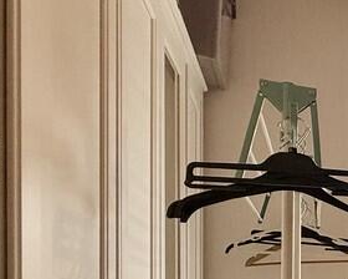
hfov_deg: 22.9
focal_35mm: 50
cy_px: 298
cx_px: 609
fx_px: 515
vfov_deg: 27.9
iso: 64
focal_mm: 2.22
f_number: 2.2
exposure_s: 1/137
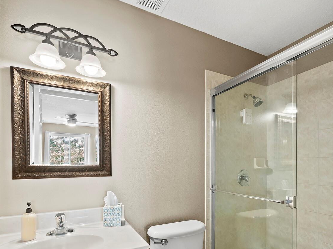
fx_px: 192
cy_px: 163
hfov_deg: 81.6
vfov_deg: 64.5
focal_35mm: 20
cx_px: 179
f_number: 11
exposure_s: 2
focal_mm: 7
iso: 400
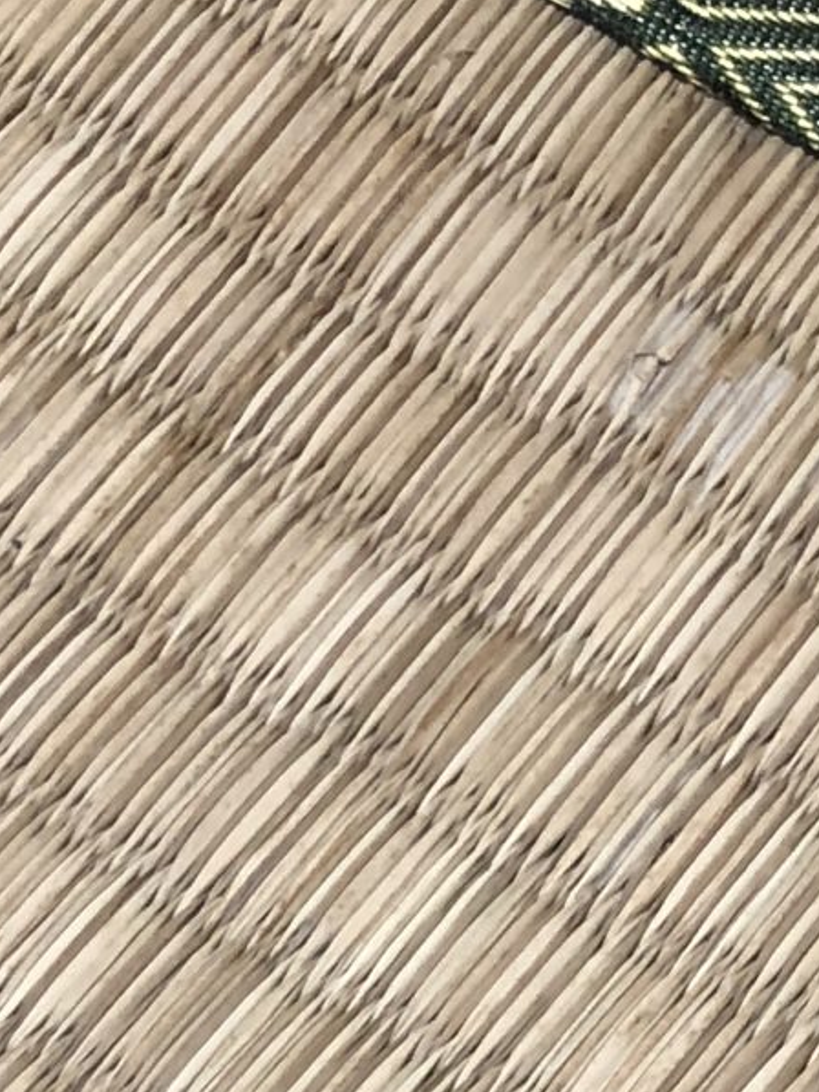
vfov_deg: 13.7
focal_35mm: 120
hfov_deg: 12.3
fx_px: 3784
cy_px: 2248
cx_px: 82
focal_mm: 4
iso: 40
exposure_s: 1/17
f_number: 1.8
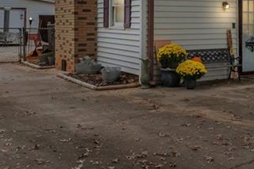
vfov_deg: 20.7
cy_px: 8
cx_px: 253
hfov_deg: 29.4
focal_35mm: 64
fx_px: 451
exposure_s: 1/800
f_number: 8
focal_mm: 20
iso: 1000
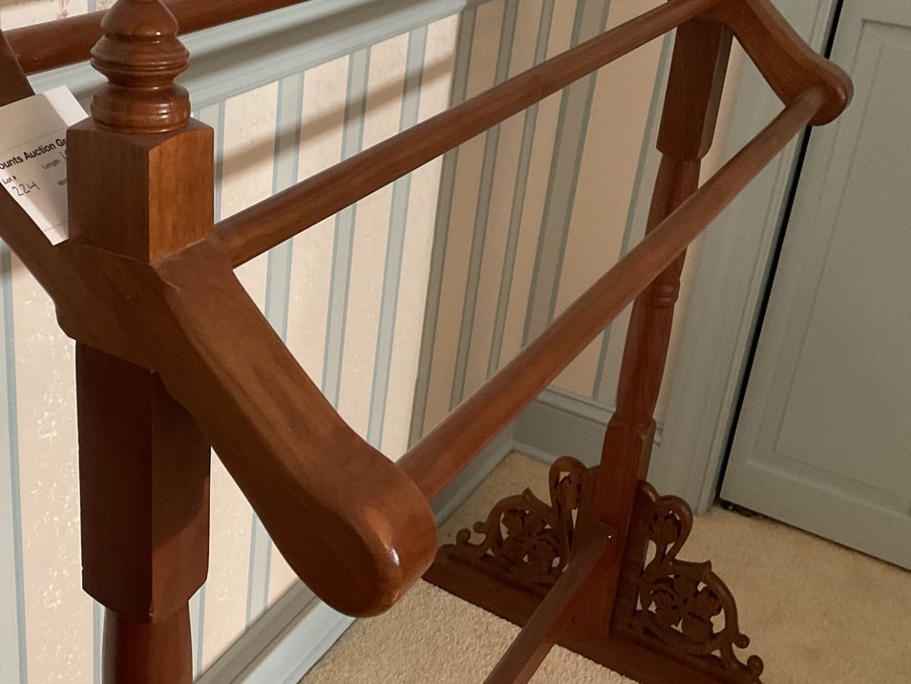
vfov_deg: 31.5
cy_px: 282
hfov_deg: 40.6
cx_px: 294
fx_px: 1211
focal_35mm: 46
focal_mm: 3
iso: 250
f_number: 1.8
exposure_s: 1/40
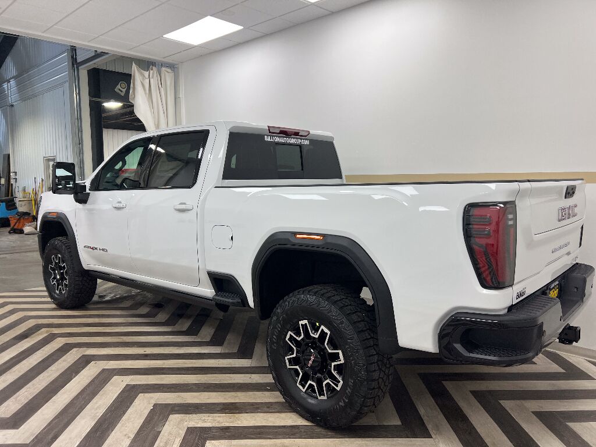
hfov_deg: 67.3
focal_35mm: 26
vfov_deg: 53.1
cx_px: 298
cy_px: 224
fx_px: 448
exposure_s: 1/120
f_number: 1.5
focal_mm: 5.7
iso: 50
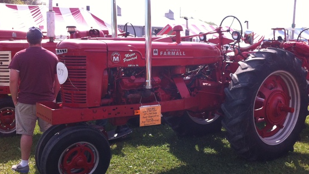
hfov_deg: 45.3
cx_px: 176
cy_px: 84
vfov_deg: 26.5
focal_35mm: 45
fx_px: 369
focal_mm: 3.85
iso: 80
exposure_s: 1/616
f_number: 2.8
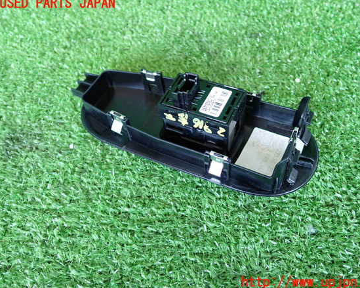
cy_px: 143
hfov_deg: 55.6
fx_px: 341
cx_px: 193
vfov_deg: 45.8
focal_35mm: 32
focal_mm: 5.4
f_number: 2.3
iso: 200
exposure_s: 1/30
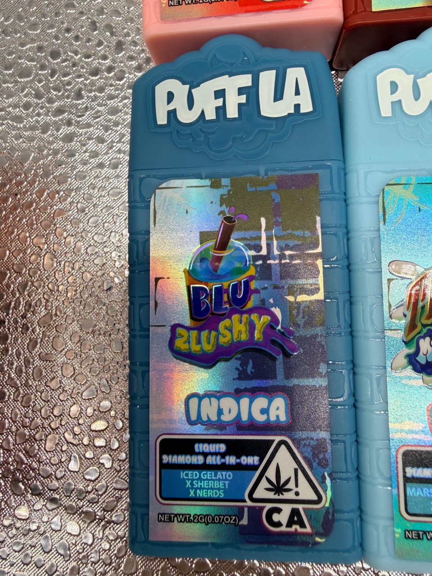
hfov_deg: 56.8
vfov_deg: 71.6
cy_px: 288
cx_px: 216
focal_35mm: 24
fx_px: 399
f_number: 2.2
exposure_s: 1/407
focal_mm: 2.22
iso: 50
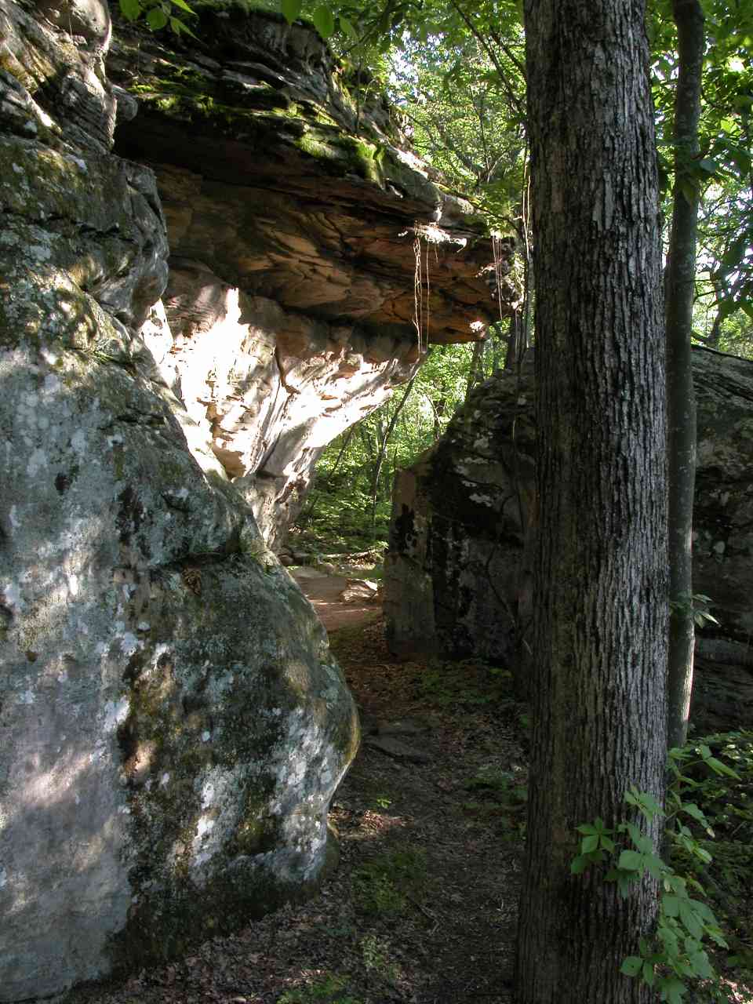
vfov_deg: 52.6
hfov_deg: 40.7
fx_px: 1015
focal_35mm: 35
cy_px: 502
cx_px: 376
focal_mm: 8.9
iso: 100
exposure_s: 1/6.9
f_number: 8
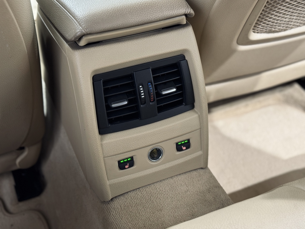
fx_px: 423
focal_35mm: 48
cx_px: 152
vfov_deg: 30.3
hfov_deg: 39.7
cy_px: 114
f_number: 1.78
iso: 250
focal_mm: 6.76
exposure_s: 1/33
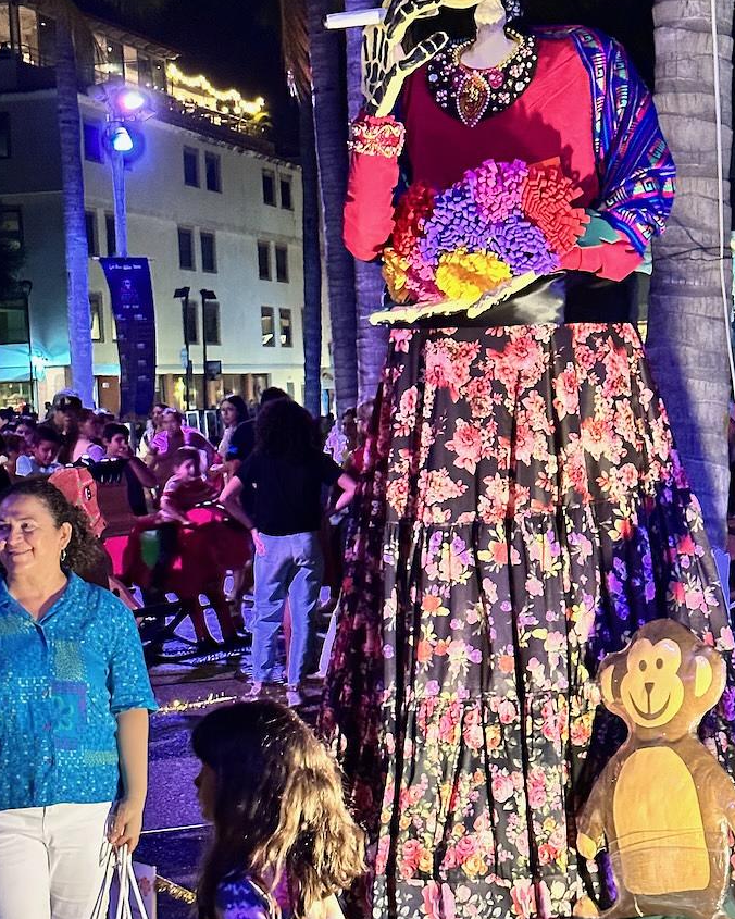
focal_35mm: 71
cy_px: 390
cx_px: 512
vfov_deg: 26.7
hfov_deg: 21.4
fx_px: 1931
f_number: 1.78
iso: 640
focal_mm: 6.86
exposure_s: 1/30
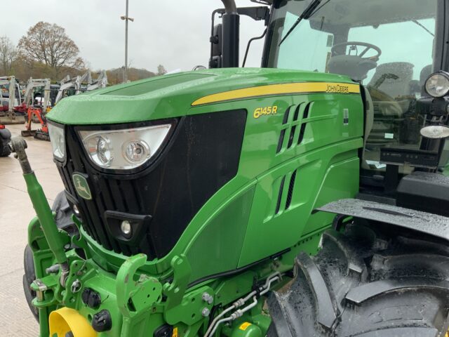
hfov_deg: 61.7
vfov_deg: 48.2
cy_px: 168
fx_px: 376
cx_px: 224
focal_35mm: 29
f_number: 1.8
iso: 64
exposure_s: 1/122
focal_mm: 3
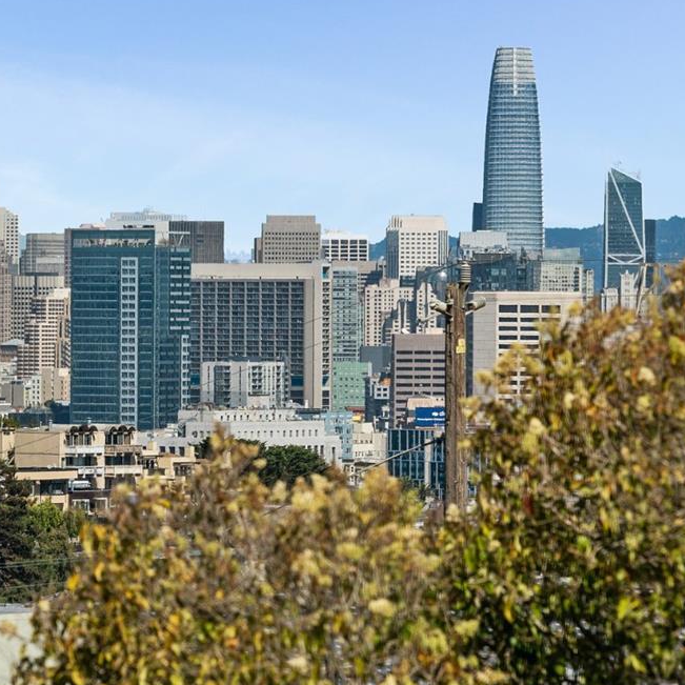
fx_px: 6134
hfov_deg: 6.4
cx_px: 70
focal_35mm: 274
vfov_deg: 6.4
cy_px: 293
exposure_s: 1/500
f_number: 9
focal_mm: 140
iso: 100
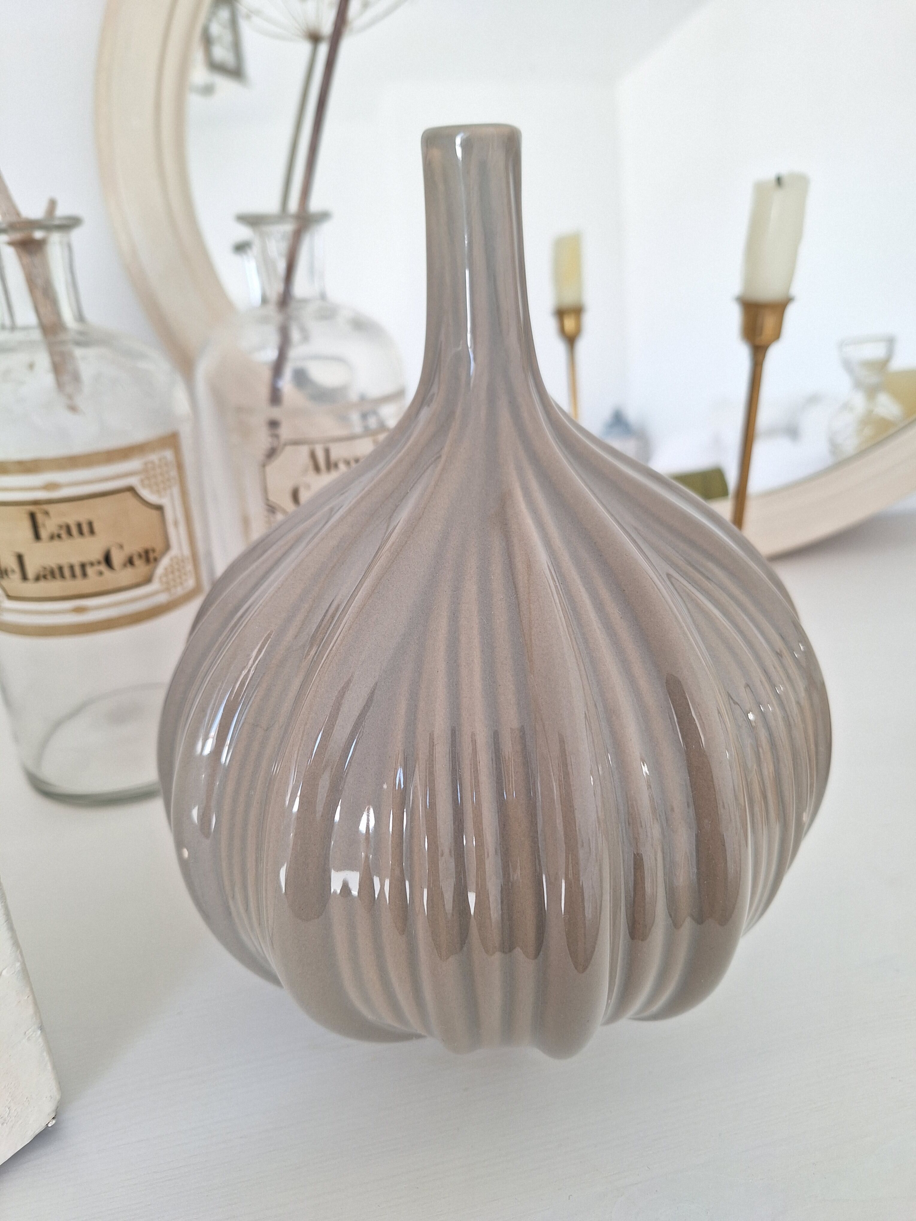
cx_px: 458
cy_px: 610
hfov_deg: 58.9
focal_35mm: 23
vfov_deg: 73.9
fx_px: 811
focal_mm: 5.54
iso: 50
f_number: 1.8
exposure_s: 1/100
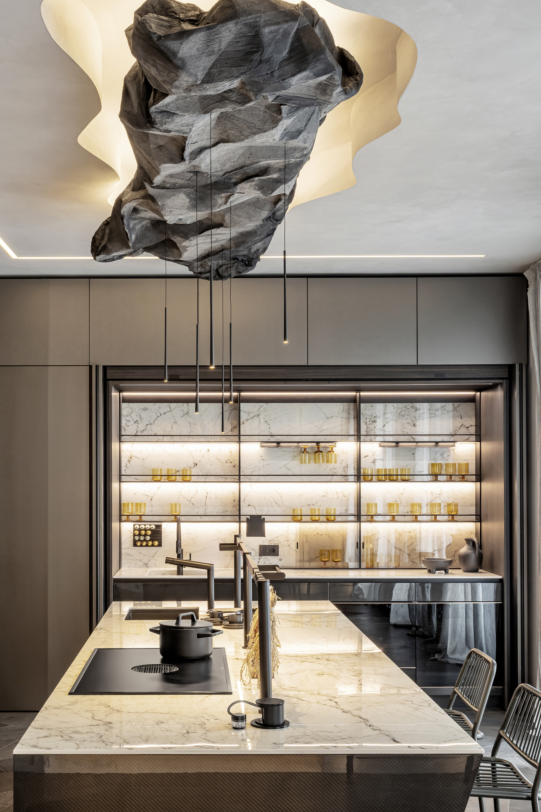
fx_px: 992
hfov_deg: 30.5
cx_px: 231
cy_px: 435
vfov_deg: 44.5
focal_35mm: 44
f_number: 16
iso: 100
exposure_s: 1/2
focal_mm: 36
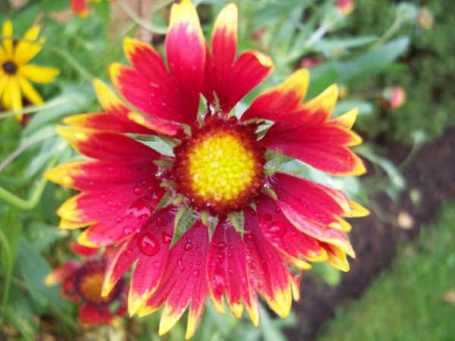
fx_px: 486
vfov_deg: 38.7
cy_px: 170
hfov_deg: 50.1
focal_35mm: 37
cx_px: 228
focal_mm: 7.9
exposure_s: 1/30
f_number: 3.1
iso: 200
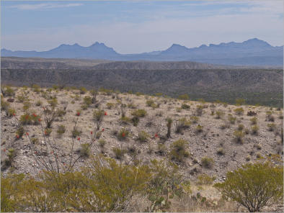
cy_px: 106
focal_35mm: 104
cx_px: 142
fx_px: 854
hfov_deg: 18.9
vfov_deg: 14.2
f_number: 9
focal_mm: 52
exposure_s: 1/500
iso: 200
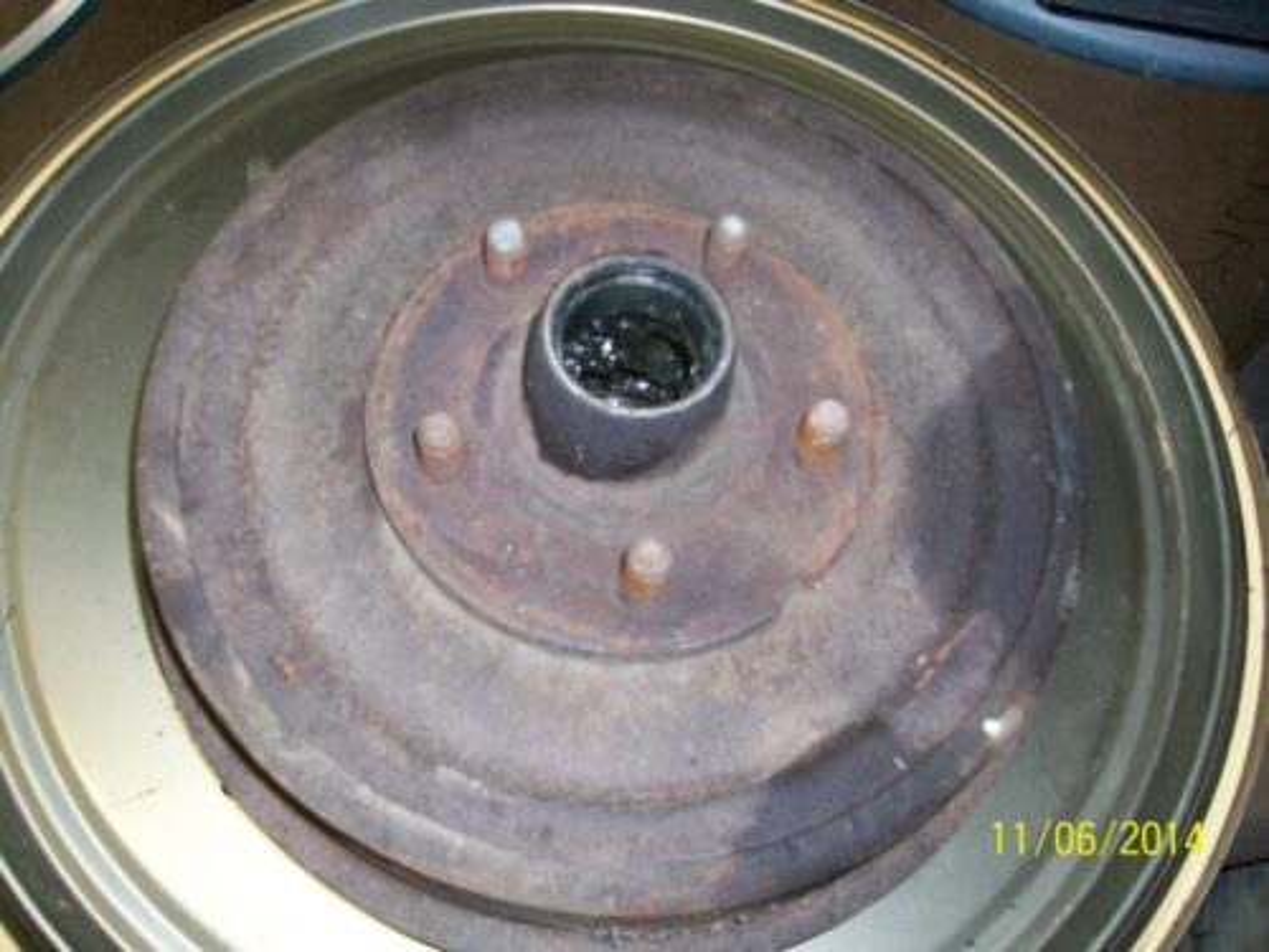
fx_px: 1246
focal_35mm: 34
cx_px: 634
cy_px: 476
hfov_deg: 54.0
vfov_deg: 41.8
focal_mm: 5.7
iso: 160
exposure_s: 1/60
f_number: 2.8
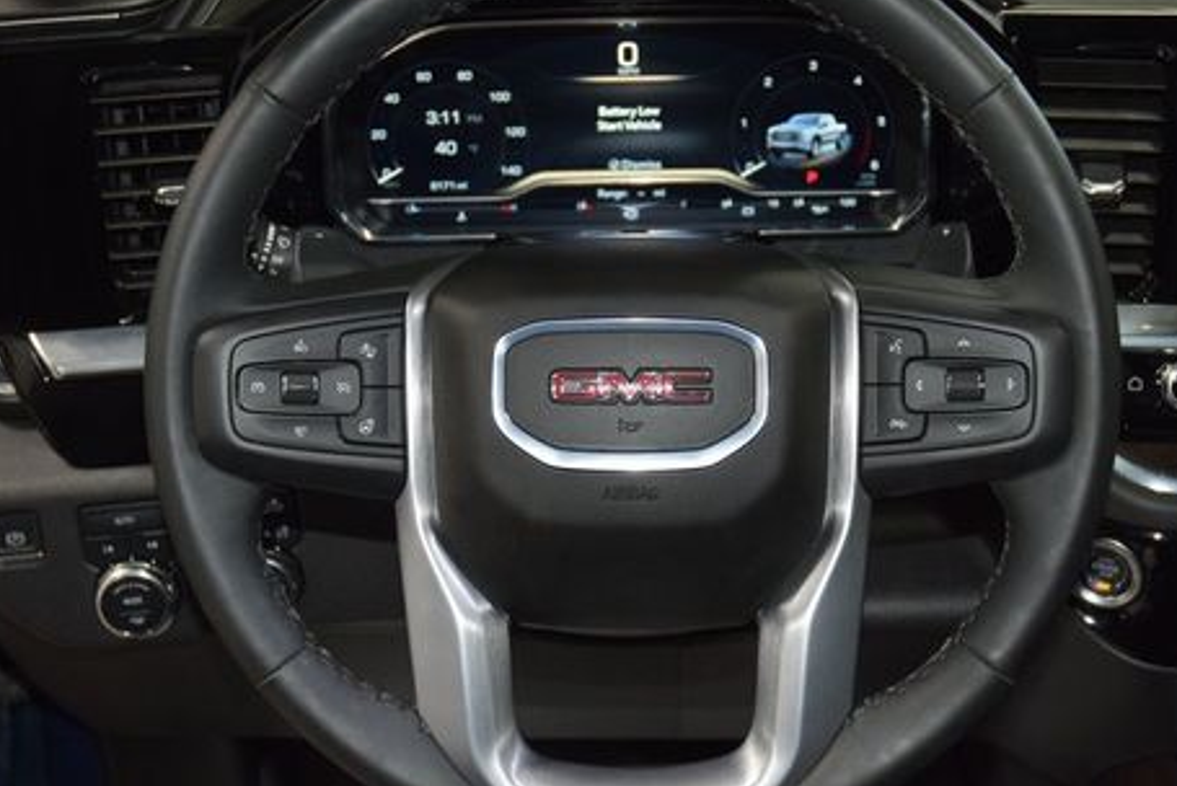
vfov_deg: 25.7
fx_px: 1724
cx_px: 636
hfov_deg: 37.7
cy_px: 368
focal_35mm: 53
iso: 1400
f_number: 3.8
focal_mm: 25
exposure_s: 1/80
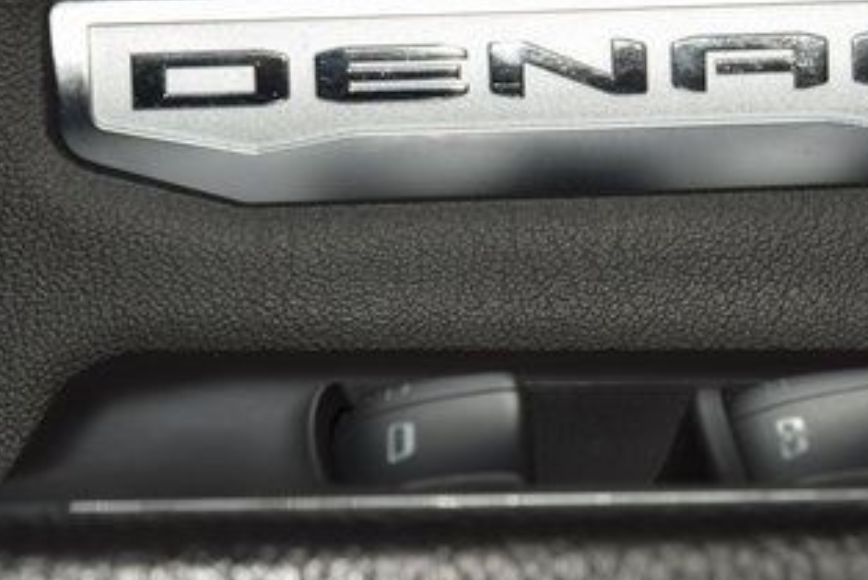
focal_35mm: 214
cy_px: 40
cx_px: 600
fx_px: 5164
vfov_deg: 6.4
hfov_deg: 9.6
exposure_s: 1/125
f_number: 8
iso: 100
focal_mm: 70
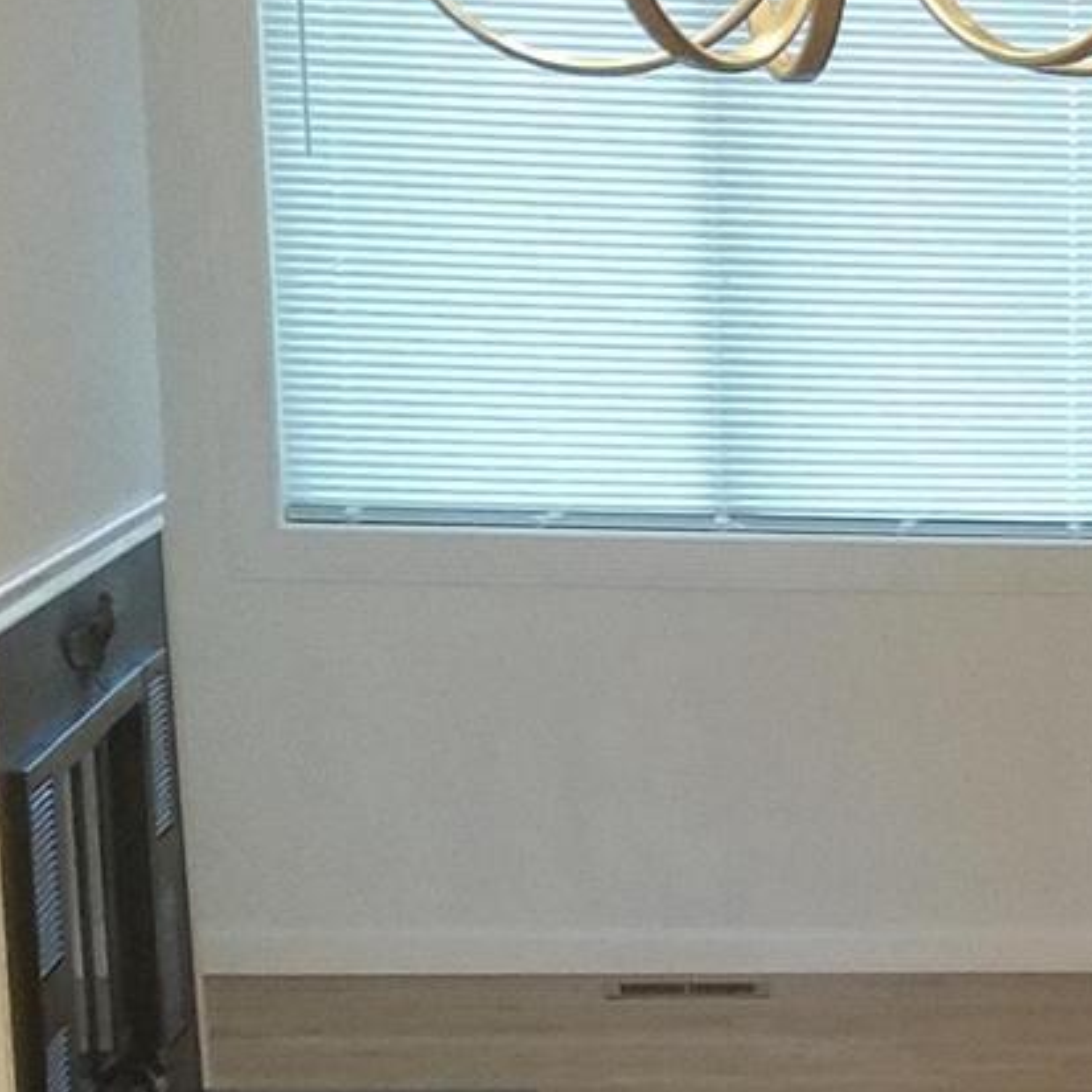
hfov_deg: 14.6
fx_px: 4069
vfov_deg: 14.9
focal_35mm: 114
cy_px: 1185
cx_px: 1425
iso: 200
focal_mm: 4.2
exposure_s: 1/20
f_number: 1.7
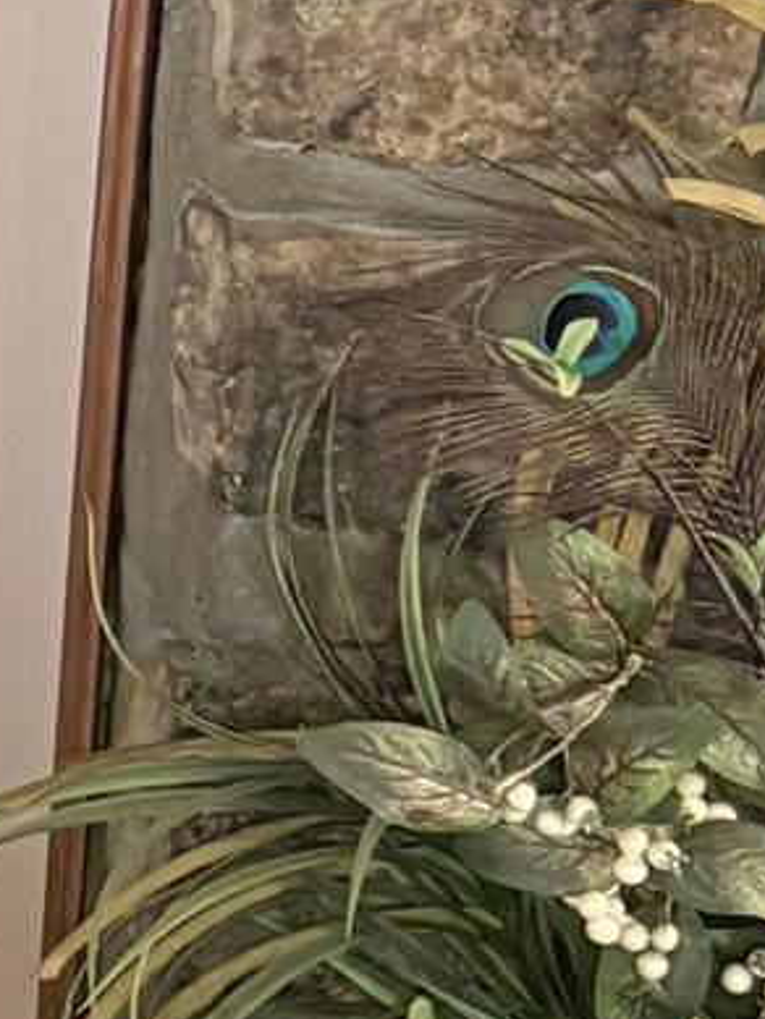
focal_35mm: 142
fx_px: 4182
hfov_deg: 9.0
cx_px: -1339
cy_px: 73
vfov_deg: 13.7
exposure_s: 1/60
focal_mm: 6.76
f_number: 1.78
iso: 800
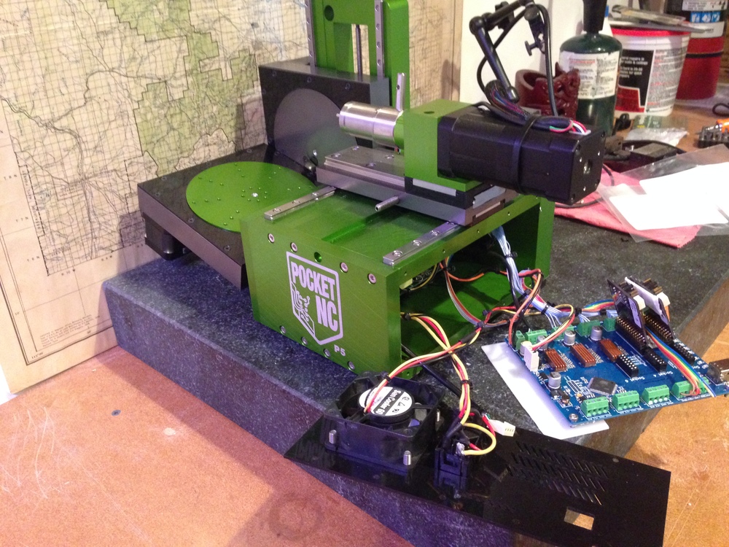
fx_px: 695
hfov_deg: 55.4
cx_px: 364
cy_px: 274
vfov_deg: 42.9
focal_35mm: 33
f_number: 2.4
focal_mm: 4.12
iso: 500
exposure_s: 1/15
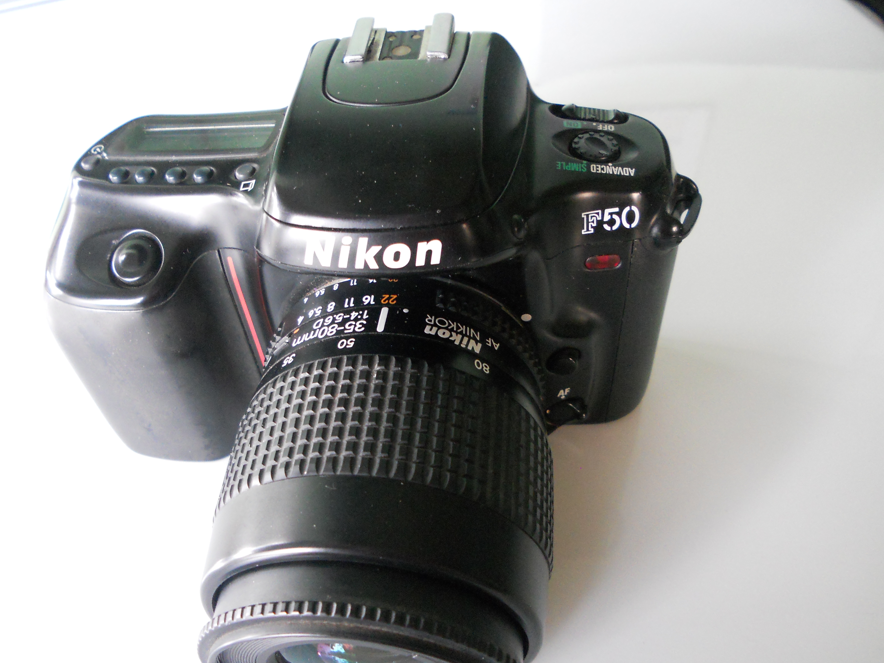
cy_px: 378
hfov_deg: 58.2
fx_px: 792
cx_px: 385
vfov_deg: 45.3
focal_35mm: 31
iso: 400
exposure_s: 1/25
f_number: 3.2
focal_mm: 4.9
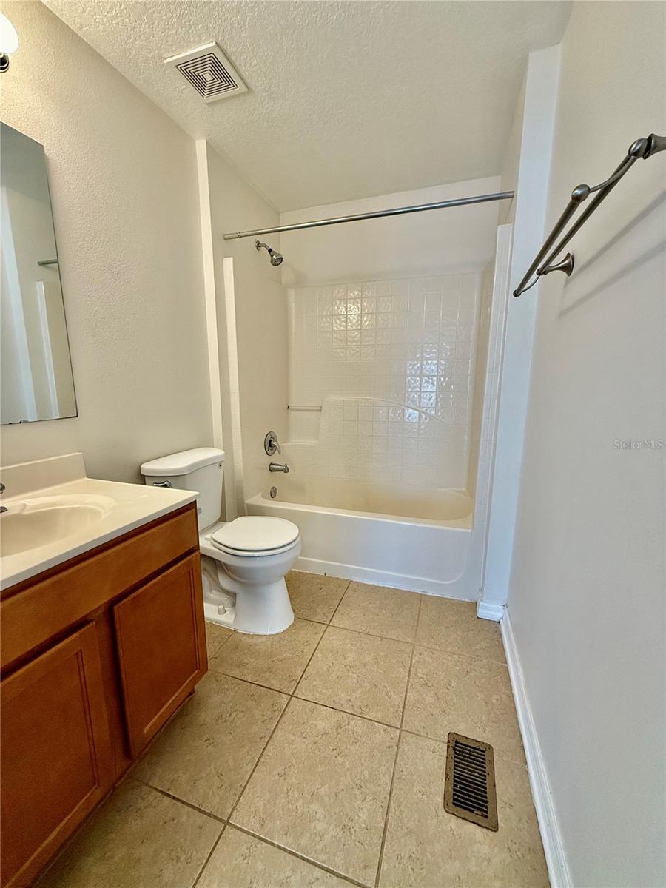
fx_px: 359
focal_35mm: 14
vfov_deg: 102.1
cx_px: 333
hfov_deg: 85.7
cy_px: 444
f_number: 2.2
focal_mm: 2.22
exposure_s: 1/120
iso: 200
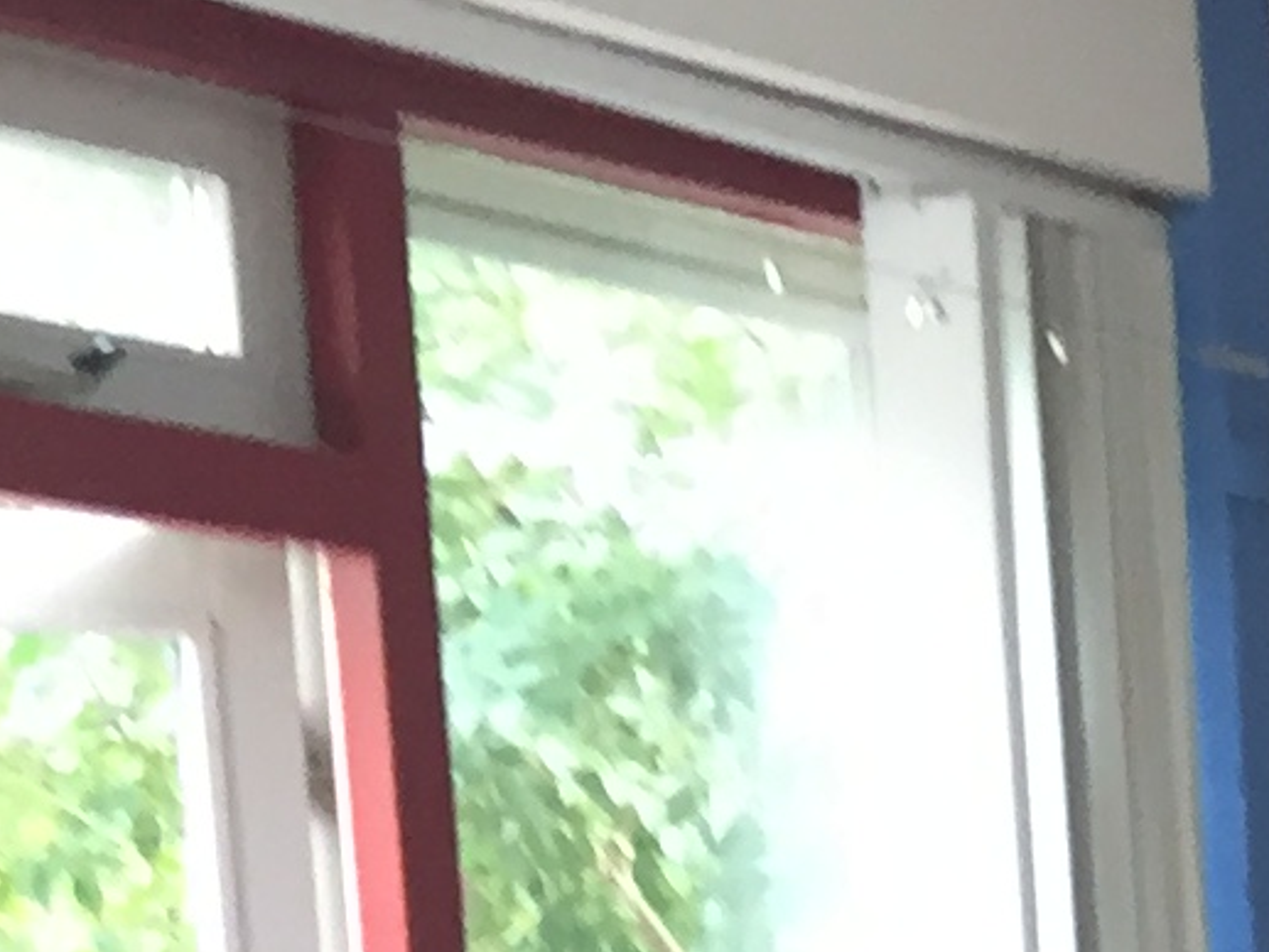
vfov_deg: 7.4
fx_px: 6710
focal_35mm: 183
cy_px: 2552
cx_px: 3220
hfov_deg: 9.4
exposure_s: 1/33
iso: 32
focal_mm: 4.15
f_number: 2.2
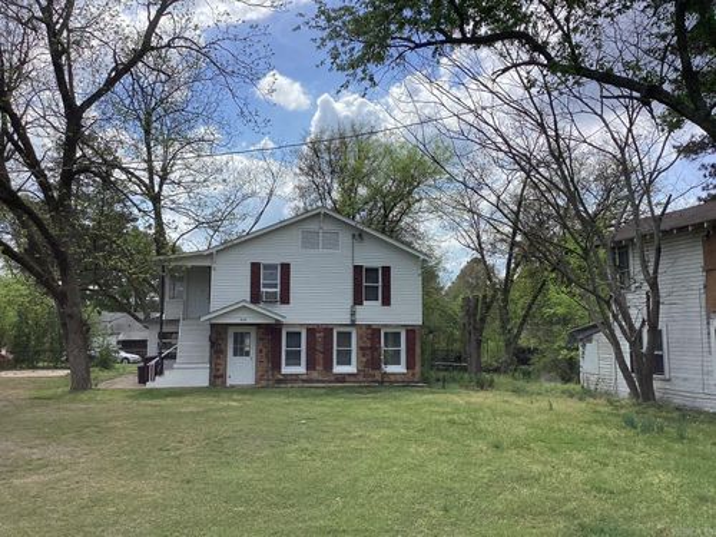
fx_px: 641
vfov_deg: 45.4
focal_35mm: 31
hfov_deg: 58.4
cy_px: 268
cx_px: 358
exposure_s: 1/1942
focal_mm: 3.3
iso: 25
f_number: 2.4
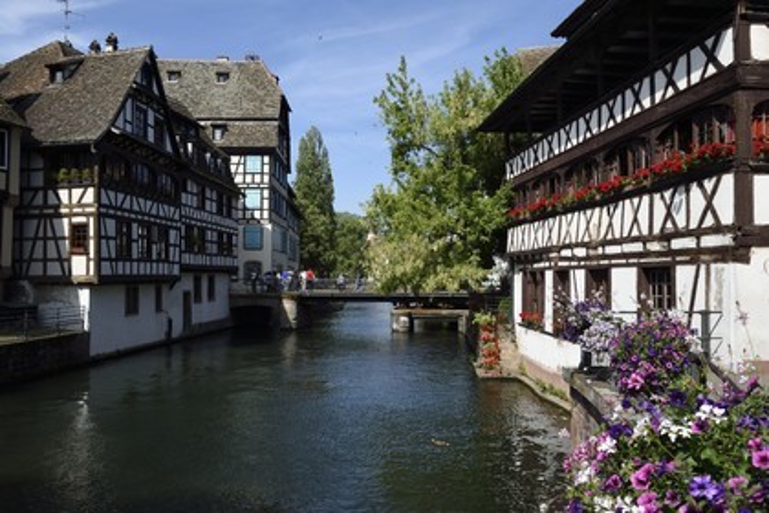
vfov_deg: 43.6
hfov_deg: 61.9
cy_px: 256
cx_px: 384
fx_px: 641
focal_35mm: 30
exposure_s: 1/250
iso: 200
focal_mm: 30
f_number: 13
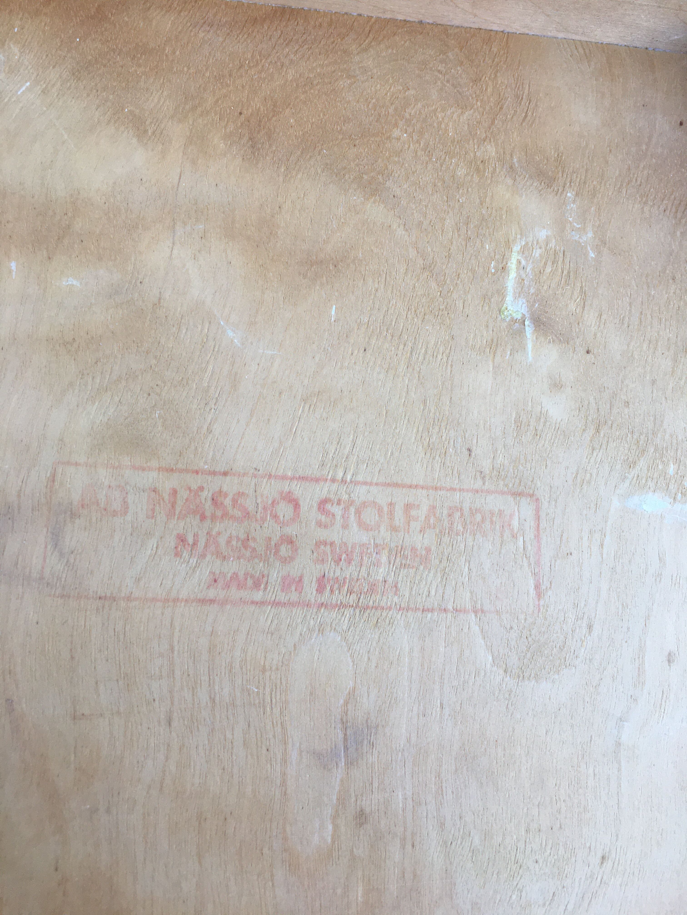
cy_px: 458
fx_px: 767
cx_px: 344
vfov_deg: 61.7
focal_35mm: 29
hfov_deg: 48.2
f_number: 2.2
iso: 40
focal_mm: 4.15
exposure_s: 1/100
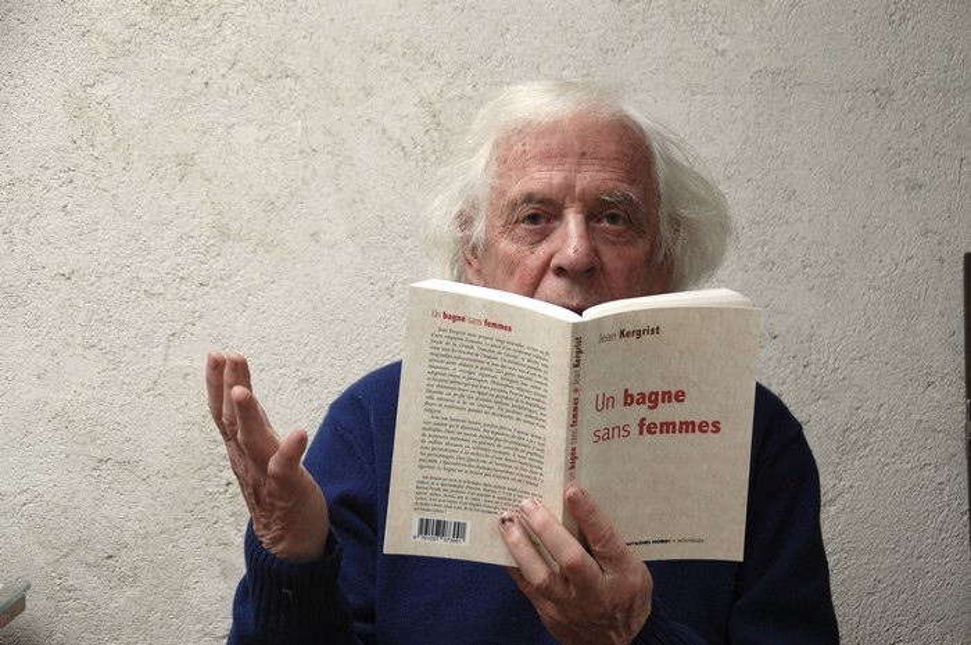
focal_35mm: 72
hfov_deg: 28.1
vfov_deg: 18.9
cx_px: 486
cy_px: 322
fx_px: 1940
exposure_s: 1/100
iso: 400
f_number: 5
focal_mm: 48
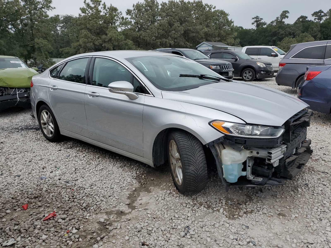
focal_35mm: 26
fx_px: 249
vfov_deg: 53.1
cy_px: 124
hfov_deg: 67.3
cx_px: 166
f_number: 1.5
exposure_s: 1/2000
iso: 50
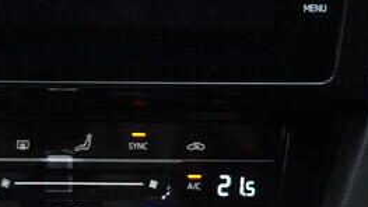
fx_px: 1435
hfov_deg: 14.5
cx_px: 50
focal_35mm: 147
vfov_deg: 7.8
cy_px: 465
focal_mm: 24
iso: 200
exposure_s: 1/40
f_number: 2.8
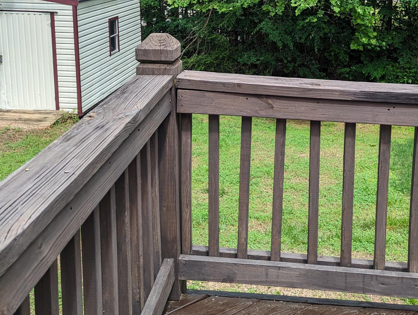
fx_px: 568
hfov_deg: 40.1
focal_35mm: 47
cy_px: 77
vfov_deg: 30.4
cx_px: 265
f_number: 1.85
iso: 36
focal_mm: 6.81
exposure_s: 1/1099
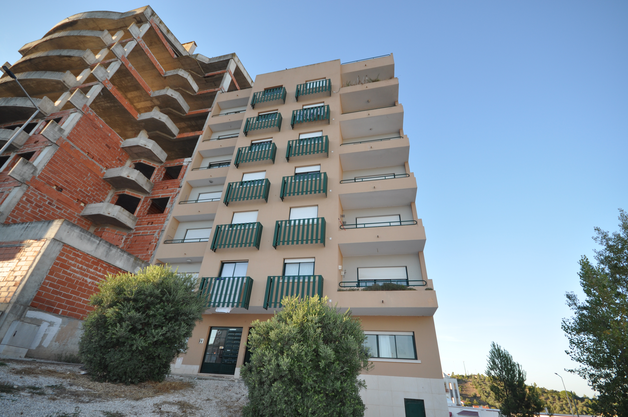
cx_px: 314
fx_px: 261
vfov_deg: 77.2
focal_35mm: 15
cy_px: 208
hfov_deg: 100.5
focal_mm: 10
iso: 200
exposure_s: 1/160
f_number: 6.3
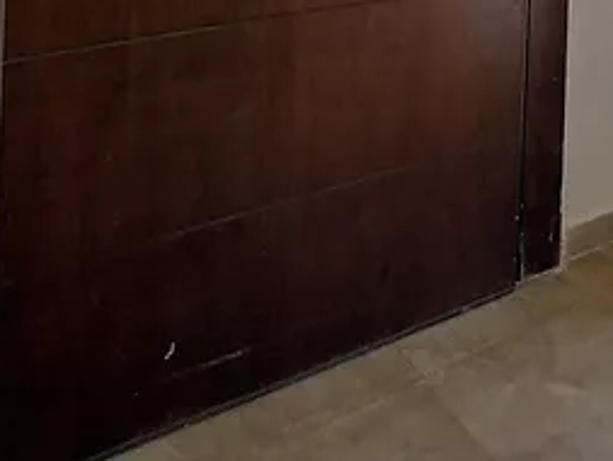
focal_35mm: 48
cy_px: -228
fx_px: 850
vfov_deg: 24.0
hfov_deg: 36.6
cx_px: 575
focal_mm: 1.3
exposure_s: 1/245
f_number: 2.2
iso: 64
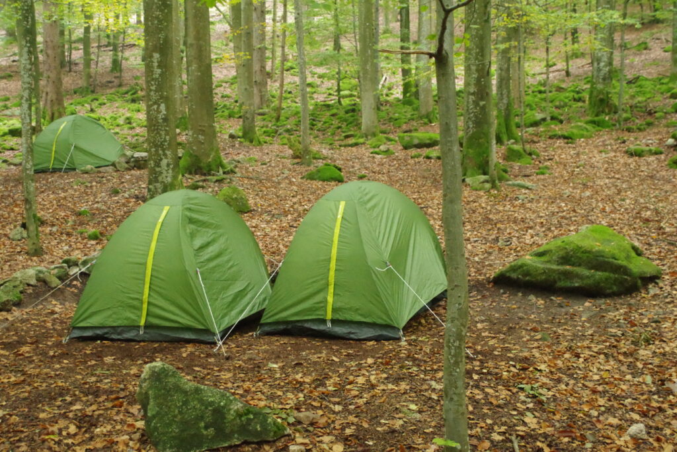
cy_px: 226
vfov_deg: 26.5
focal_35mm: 51
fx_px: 959
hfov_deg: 38.9
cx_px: 338
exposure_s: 1/60
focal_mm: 34
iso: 6400
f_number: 4.5
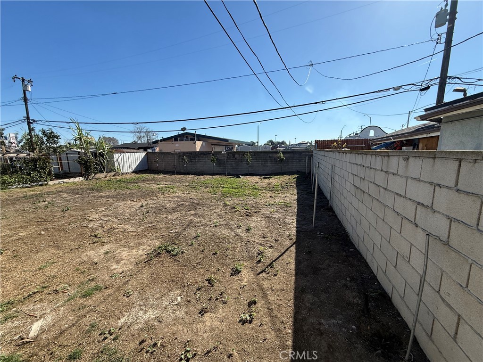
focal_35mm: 14
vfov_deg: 85.7
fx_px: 195
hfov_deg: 102.1
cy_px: 181
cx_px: 242
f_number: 2.2
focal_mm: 2.22
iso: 50
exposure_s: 1/1795
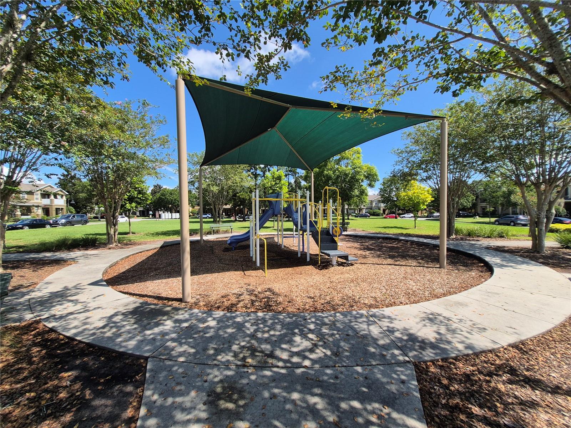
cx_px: 286
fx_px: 214
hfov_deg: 106.2
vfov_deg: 89.9
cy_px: 214
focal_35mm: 13
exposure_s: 1/1212
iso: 50
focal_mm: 1.74
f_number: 2.2
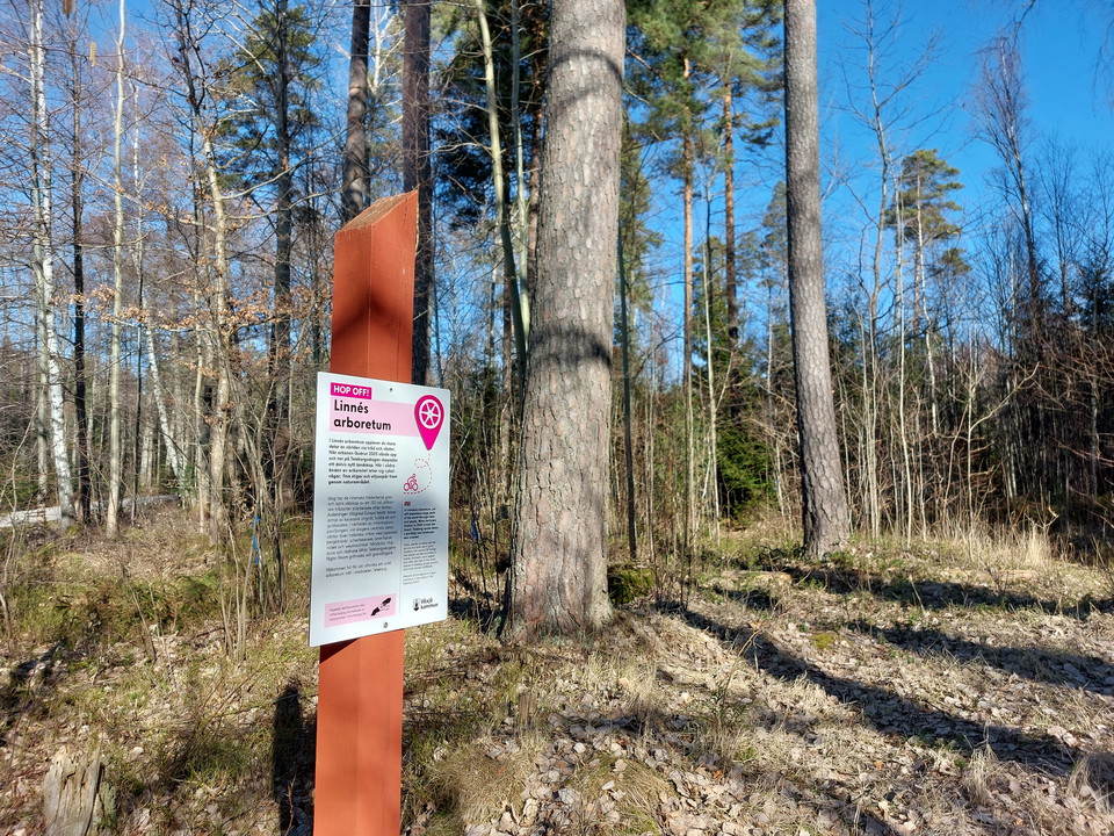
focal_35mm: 25
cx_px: 557
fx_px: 805
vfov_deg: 54.9
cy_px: 418
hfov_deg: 69.4
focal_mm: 5.23
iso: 25
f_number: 1.8
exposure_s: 1/626
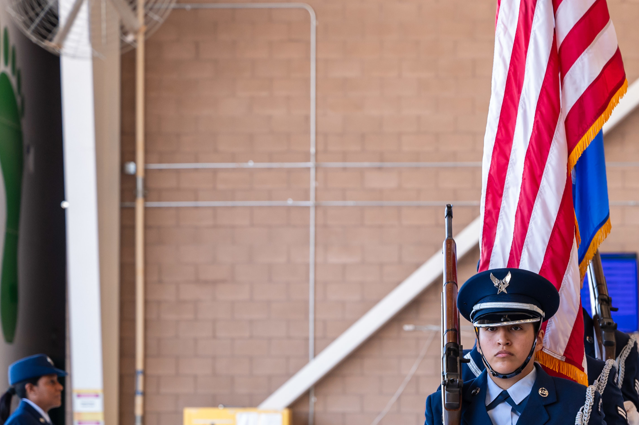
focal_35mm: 149
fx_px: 2643
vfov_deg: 9.1
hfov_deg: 13.7
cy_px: 423
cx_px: 554
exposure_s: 1/320
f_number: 4.5
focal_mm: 70
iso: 800
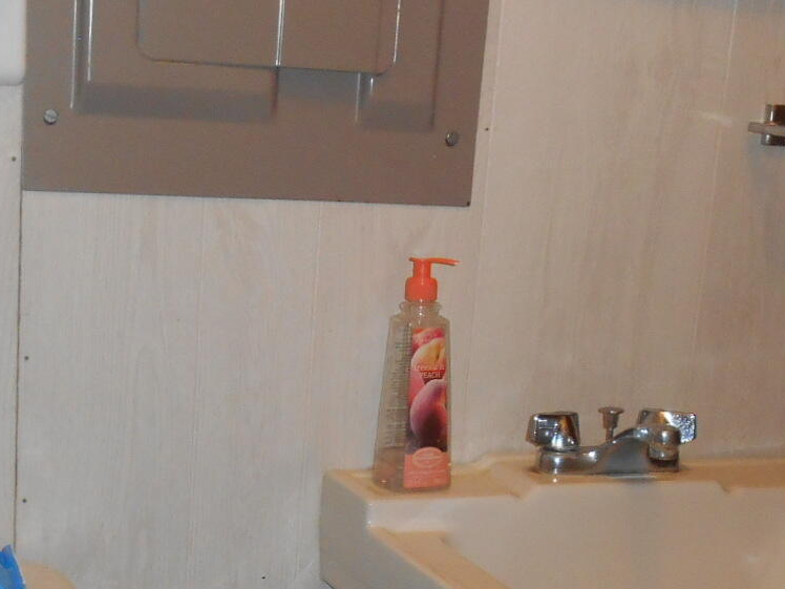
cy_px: 584
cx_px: 362
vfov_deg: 18.2
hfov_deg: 24.7
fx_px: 1792
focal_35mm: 79
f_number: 3.4
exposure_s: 1/25
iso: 200
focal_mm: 4.7
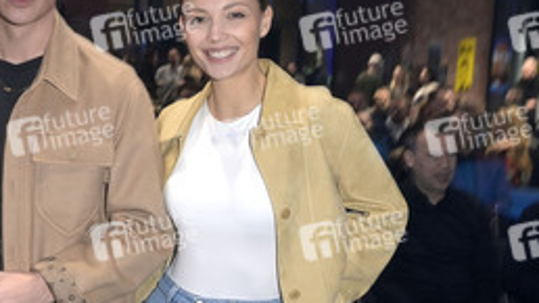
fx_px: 943
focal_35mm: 66
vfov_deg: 18.2
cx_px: 89
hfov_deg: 30.9
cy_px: 184
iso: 1250
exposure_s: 1/60
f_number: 5.6
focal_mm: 36
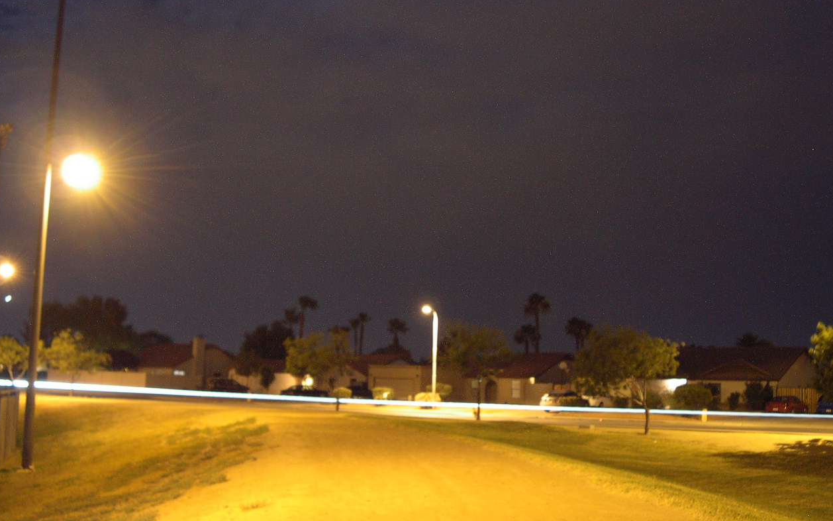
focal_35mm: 41
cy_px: 272
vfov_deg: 31.2
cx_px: 419
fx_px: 931
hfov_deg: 48.2
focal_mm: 8
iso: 100
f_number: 2.8
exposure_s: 8
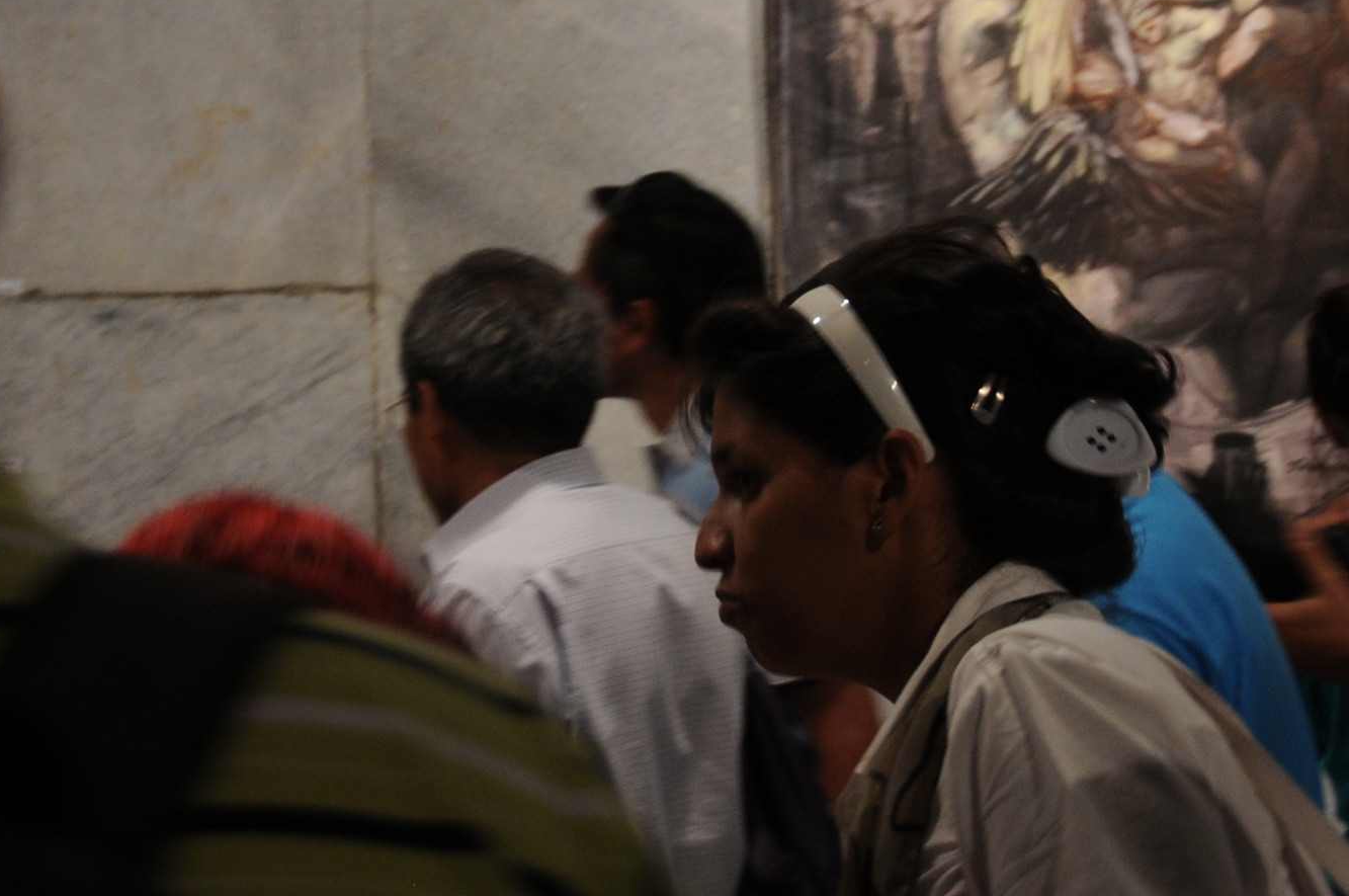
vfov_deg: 12.2
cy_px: 276
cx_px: 677
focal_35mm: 112
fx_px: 4199
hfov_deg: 18.3
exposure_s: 1/25
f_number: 4
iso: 400
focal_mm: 31
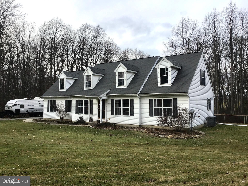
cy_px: 93
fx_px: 222
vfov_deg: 45.4
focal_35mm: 31
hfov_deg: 58.4
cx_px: 124
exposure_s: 1/438
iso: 25
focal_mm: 3.3
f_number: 2.4
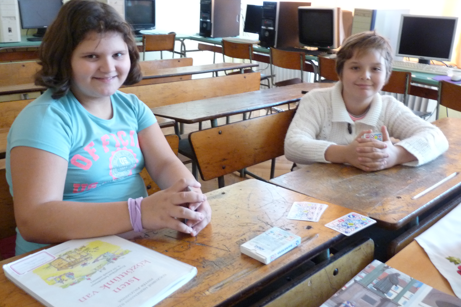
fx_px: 397
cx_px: 224
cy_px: 123
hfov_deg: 60.3
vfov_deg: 42.1
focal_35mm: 31
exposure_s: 1/13
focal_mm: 4.8
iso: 400
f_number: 2.8
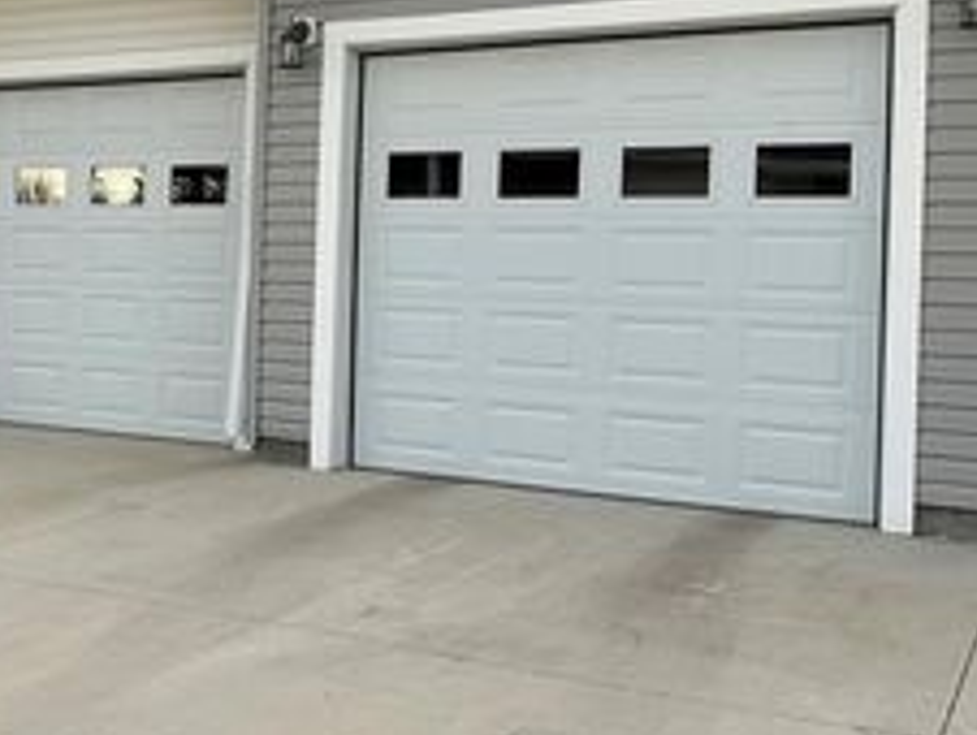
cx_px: 56
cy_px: 257
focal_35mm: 53
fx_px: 1497
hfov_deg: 33.7
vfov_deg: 27.4
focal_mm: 6.86
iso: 64
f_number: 1.78
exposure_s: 1/121
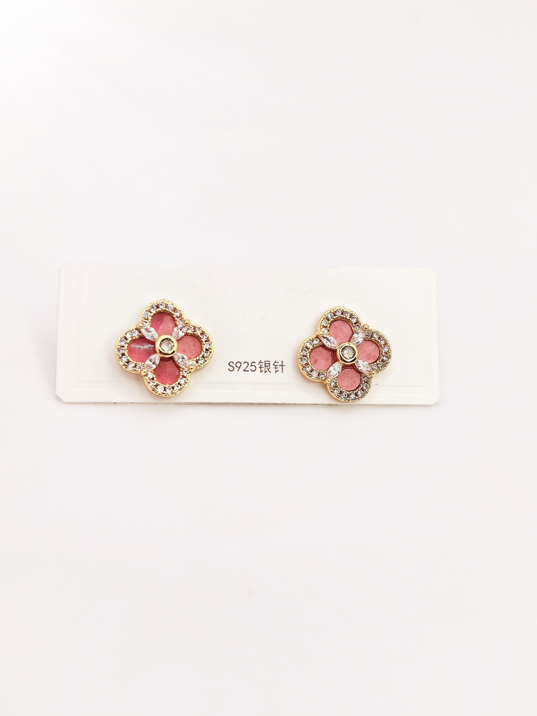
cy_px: 358
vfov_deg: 39.7
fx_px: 993
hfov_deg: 30.3
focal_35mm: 48
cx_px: 268
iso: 50
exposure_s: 1/342
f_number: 2
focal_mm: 6.98
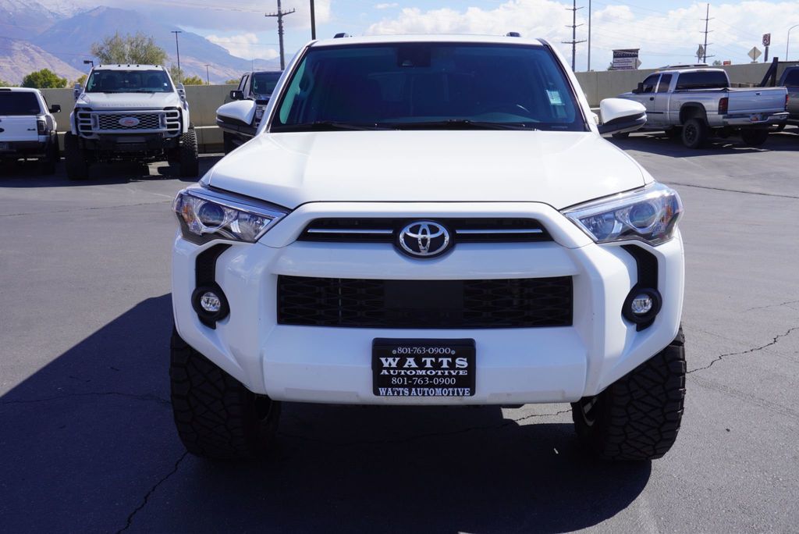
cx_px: 400
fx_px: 766
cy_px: 267
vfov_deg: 38.4
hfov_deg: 55.1
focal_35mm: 34
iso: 100
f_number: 10
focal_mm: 23
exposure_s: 1/160
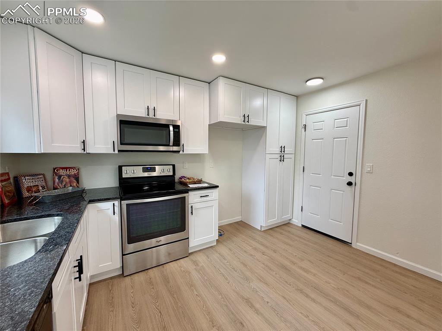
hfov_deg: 102.1
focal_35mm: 14
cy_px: 166
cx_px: 221
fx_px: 179
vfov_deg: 85.6
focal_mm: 2.22
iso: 80
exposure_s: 1/99
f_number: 2.2
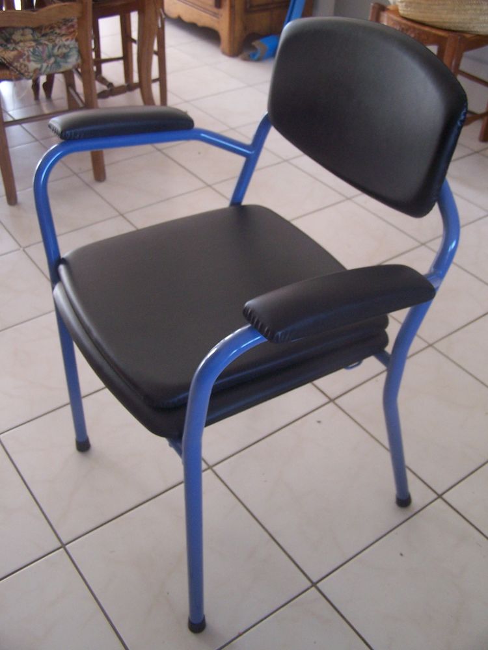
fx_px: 714
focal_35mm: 38
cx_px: 244
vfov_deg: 49.0
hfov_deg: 37.7
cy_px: 325
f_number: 2.8
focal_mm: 6.3
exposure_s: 1/30
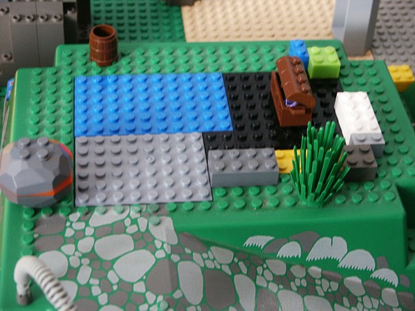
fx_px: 935
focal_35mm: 78
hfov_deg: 25.0
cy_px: 156
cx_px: 208
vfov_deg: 18.9
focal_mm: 15.51
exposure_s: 1/20
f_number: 3.6
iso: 200
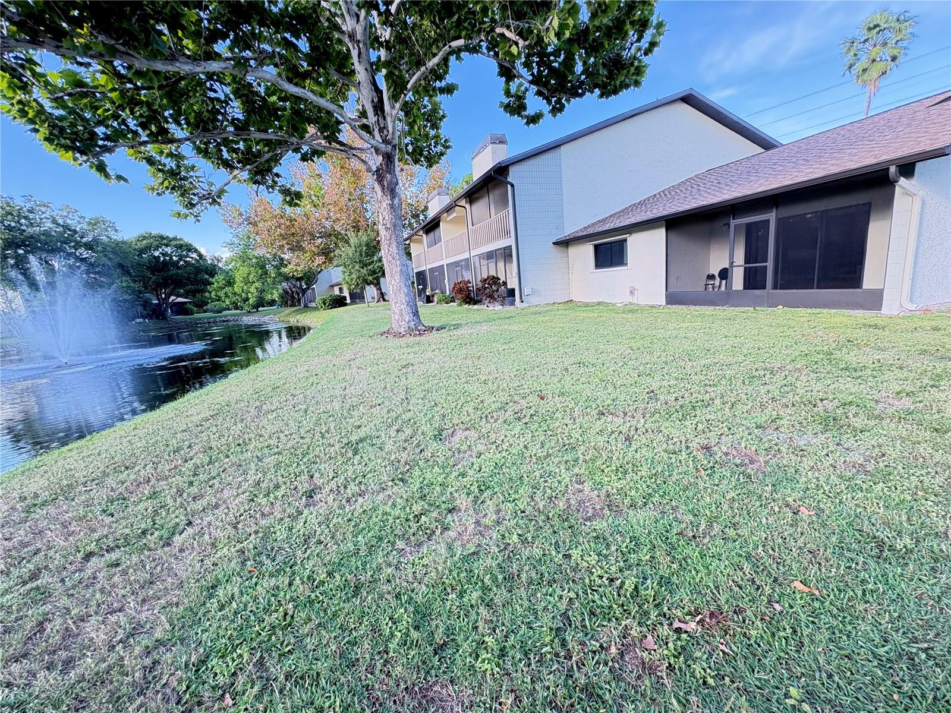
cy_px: 356
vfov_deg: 85.7
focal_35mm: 14
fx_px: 385
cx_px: 476
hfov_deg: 102.1
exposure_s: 1/125
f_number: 2.2
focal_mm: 2.22
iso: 125
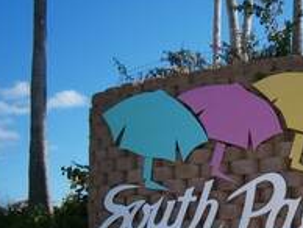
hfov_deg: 28.9
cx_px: 256
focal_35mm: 65
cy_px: 196
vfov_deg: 22.2
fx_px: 570
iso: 80
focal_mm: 6.4
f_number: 3.1
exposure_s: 1/1000
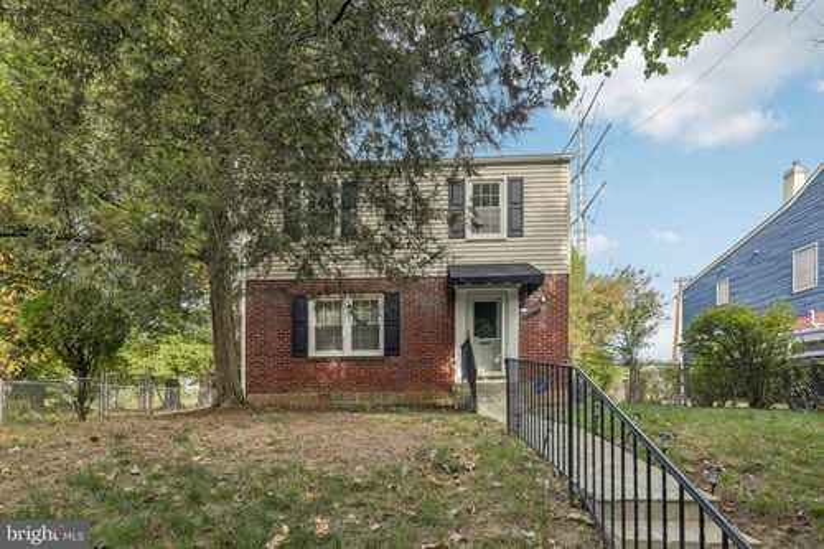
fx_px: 366
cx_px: 412
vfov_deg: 73.7
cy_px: 274
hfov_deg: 96.8
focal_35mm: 16
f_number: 8
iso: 100
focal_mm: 16
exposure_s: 1/100
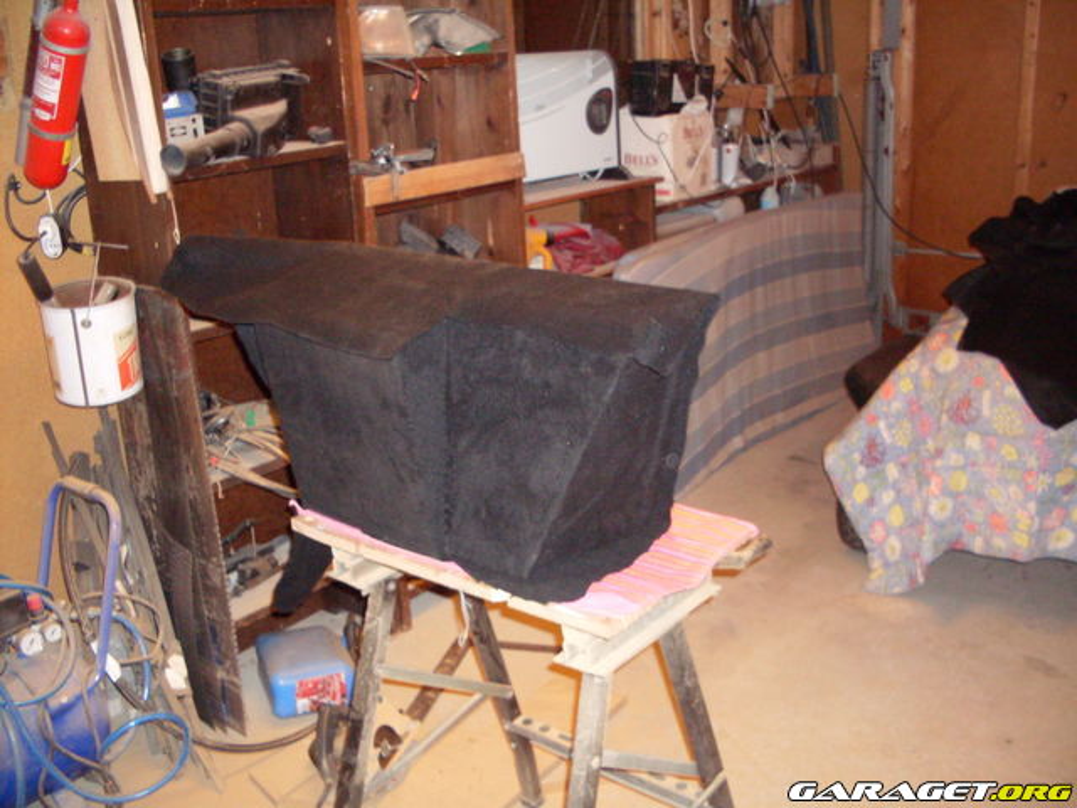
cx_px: 538
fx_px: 1182
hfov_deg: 49.0
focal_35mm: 38
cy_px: 404
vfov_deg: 37.7
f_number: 2.8
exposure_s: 1/45
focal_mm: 6.3
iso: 240
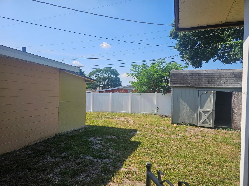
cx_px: 124
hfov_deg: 73.9
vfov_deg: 58.9
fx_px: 165
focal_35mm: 23
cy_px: 93
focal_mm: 6.3
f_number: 1.7
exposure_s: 1/713
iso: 10
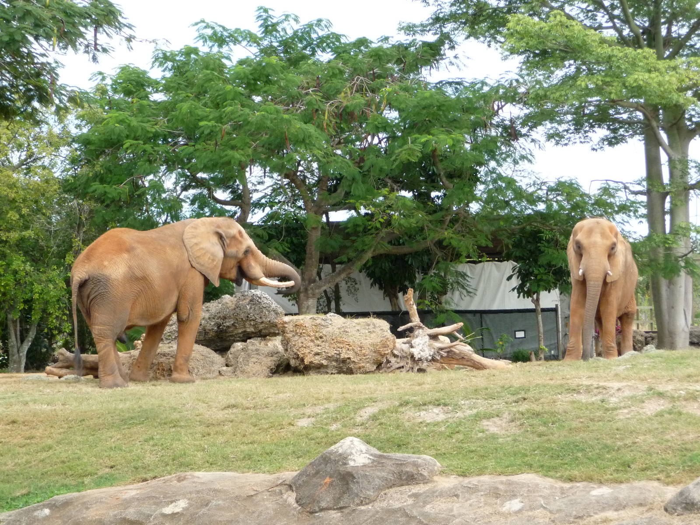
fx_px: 1699
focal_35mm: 84
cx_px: 350
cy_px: 262
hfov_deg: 23.3
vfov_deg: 17.6
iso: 400
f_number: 4.7
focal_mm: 14.2
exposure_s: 1/500
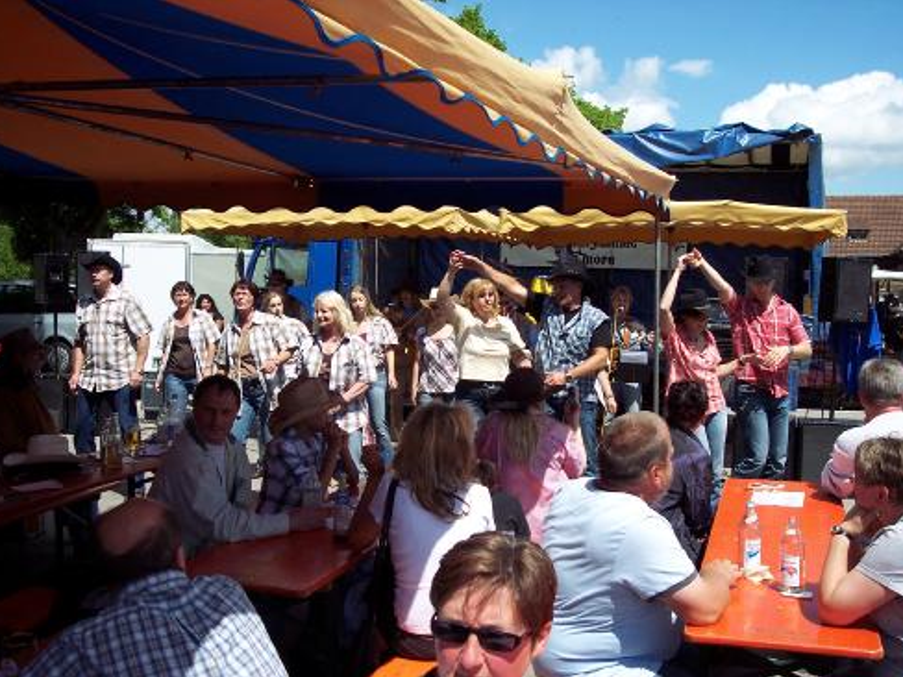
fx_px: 1043
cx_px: 452
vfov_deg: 36.0
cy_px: 345
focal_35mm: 40
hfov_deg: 46.8
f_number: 4
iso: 100
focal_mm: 8
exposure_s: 1/750
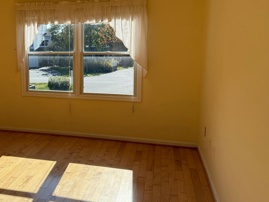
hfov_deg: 45.7
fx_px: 303
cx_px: 59
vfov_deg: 36.7
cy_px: 83
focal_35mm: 39
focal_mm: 6.76
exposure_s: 1/2445
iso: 100
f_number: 1.78
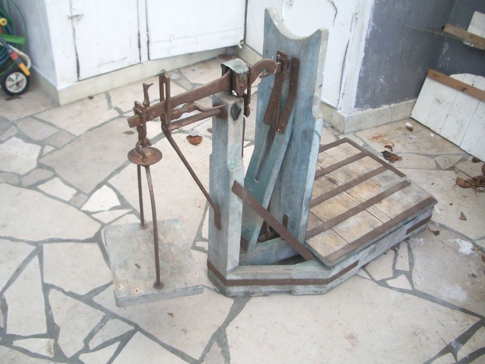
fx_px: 490
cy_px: 182
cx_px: 242
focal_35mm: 35
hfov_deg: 52.6
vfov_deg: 40.7
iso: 100
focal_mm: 5.8
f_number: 2.6
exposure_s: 1/40
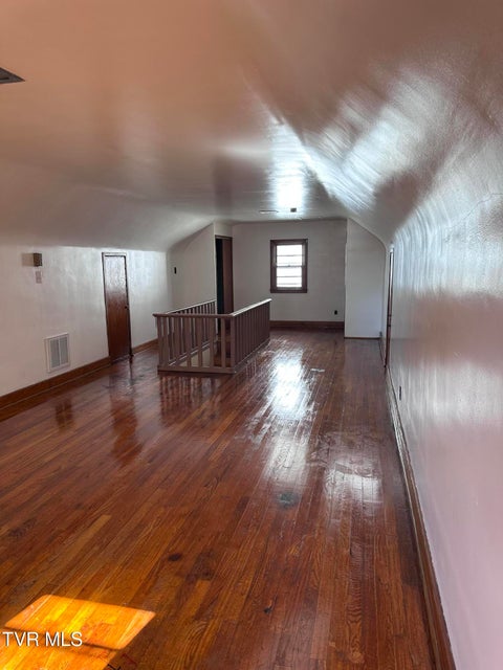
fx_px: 465
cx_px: 252
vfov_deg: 71.6
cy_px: 335
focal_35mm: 24
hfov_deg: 56.8
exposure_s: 1/121
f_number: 1.78
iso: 100
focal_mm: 6.86
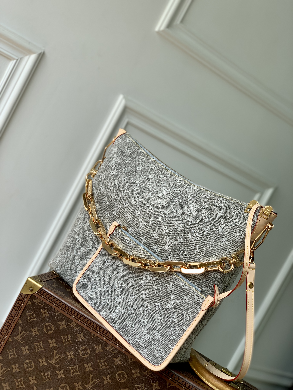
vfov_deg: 36.8
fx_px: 587
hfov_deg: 28.0
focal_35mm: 52
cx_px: 146
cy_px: 195
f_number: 2.4
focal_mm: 6
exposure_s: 1/287
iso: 16
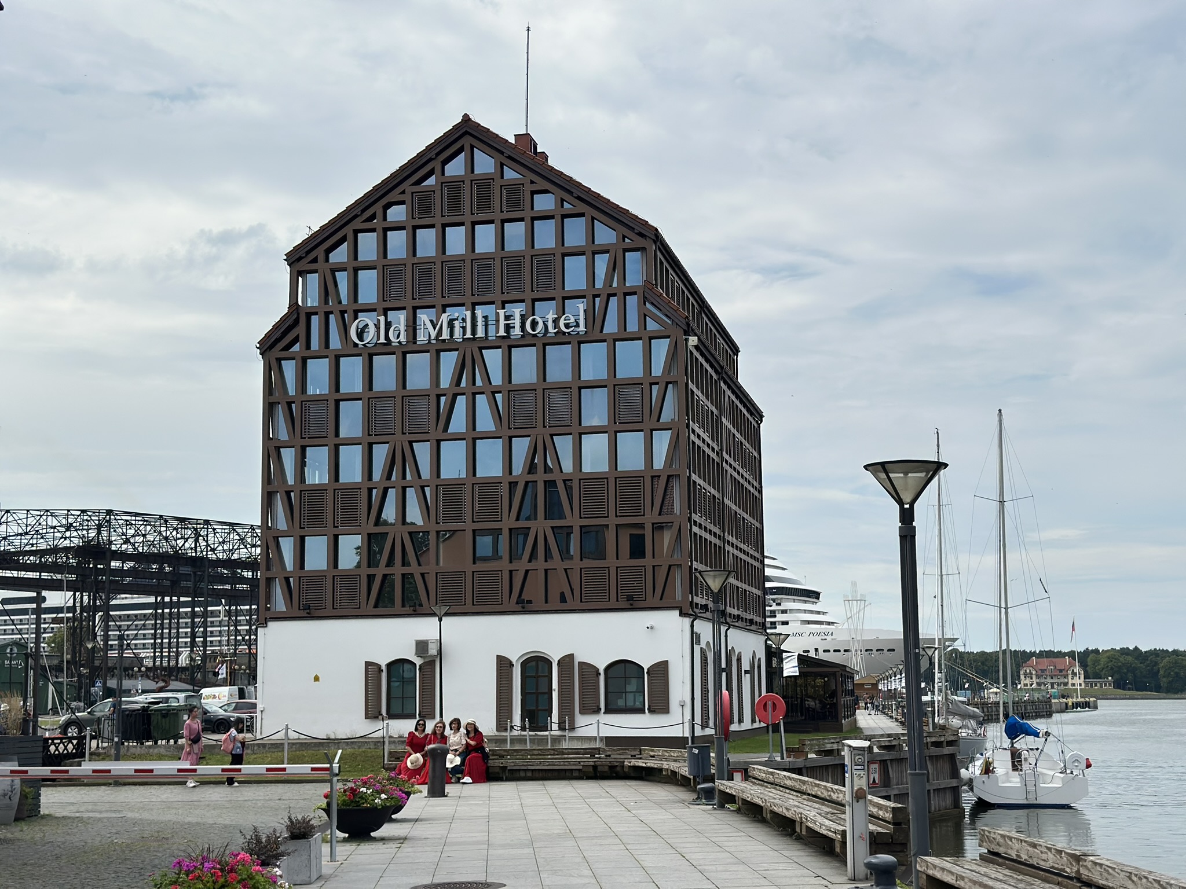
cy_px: 444
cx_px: 593
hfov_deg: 39.7
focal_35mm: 48
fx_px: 1645
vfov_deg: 30.3
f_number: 1.78
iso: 100
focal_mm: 6.86
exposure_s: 1/10870
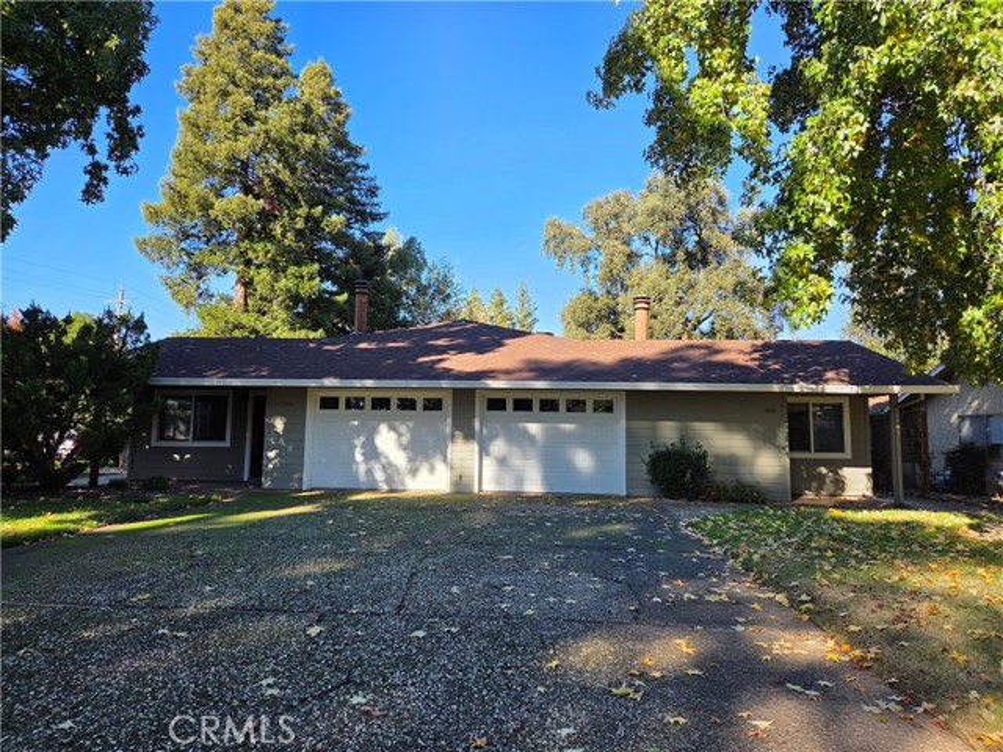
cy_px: 376
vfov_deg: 58.9
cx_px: 502
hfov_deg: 73.9
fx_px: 666
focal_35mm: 23
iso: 80
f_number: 1.8
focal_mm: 5.4
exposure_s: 1/2259
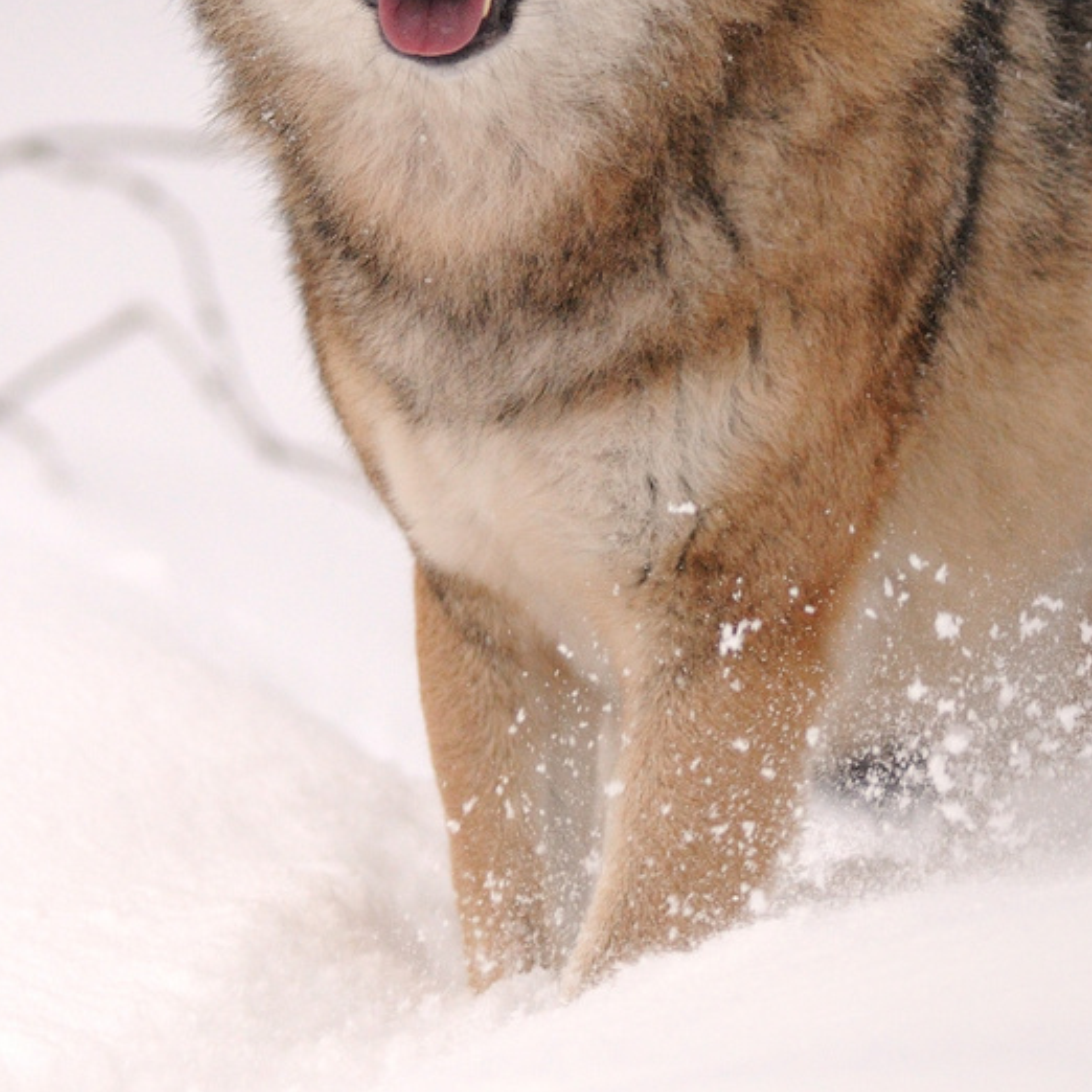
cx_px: 646
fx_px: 42507
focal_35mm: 1191
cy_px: 199
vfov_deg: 1.5
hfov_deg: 1.5
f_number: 2.8
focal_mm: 300
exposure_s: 1/500
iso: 640
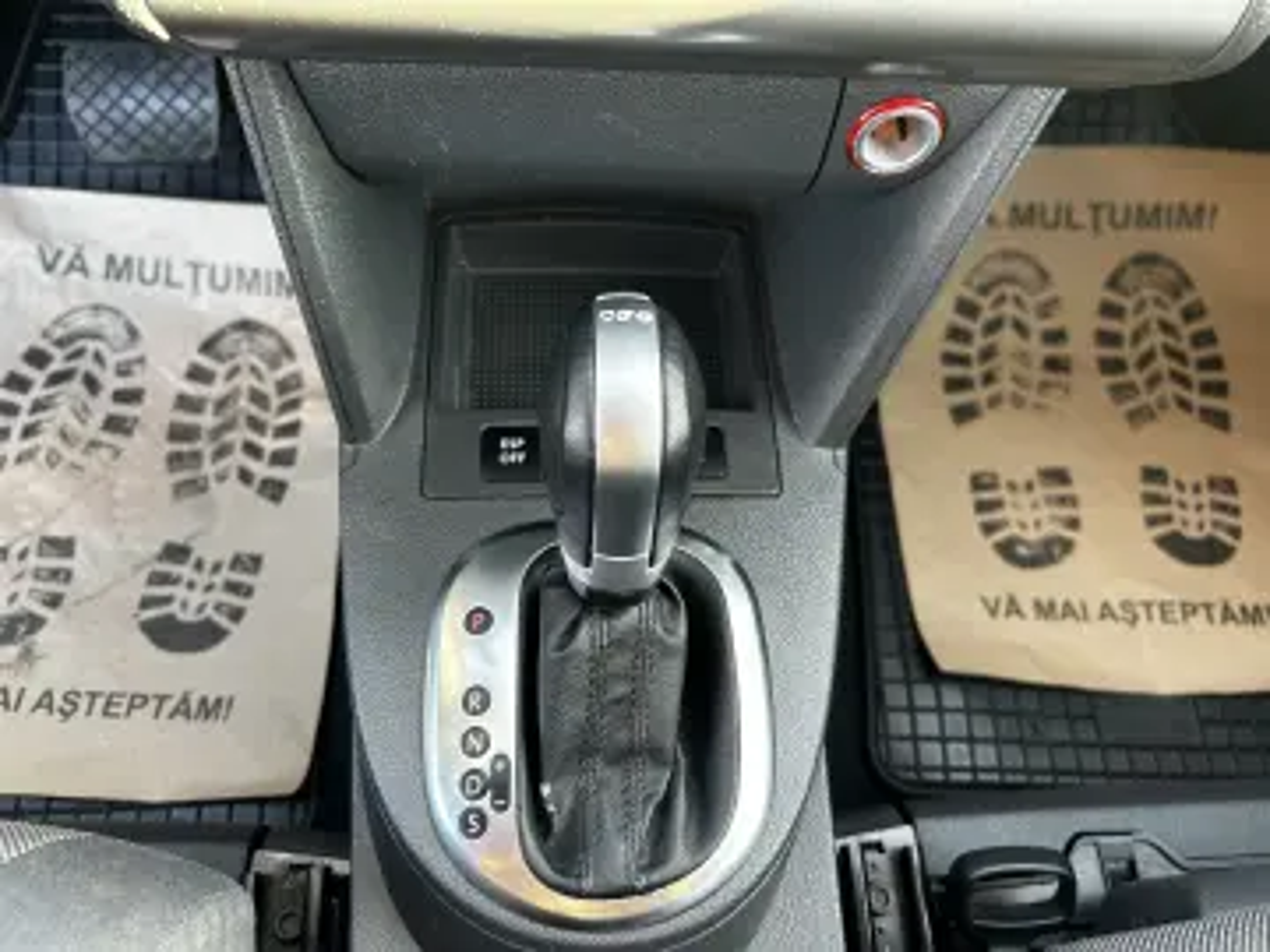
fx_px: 954
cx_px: 635
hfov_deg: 67.3
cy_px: 476
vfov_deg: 53.1
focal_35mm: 26
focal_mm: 5.7
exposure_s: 1/68
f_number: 1.5
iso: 125
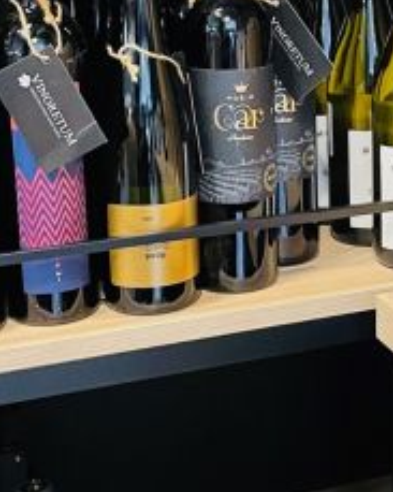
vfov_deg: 21.1
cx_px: 408
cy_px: 132
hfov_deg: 16.7
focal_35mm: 90
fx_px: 1309
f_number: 1.6
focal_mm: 4.2
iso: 320
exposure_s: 1/50
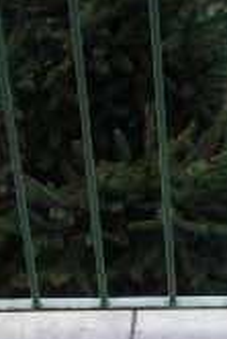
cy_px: 372
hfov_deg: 9.4
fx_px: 1359
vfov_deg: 13.9
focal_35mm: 144
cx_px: 292
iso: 200
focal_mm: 6.3
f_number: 3.1
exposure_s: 1/60
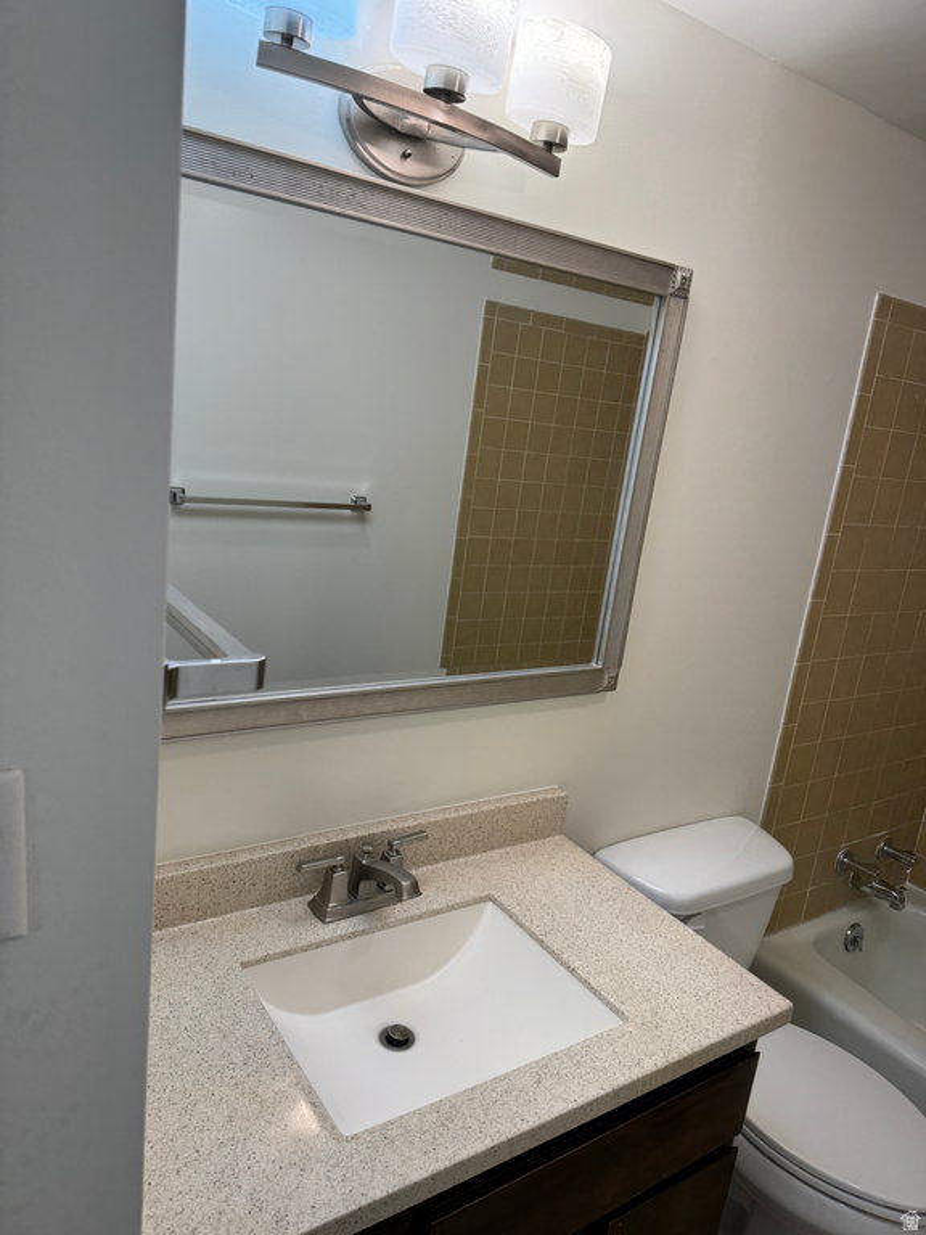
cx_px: 463
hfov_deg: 56.8
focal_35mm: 24
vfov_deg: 71.6
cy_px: 618
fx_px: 856
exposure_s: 1/120
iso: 80
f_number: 1.78
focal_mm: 6.86
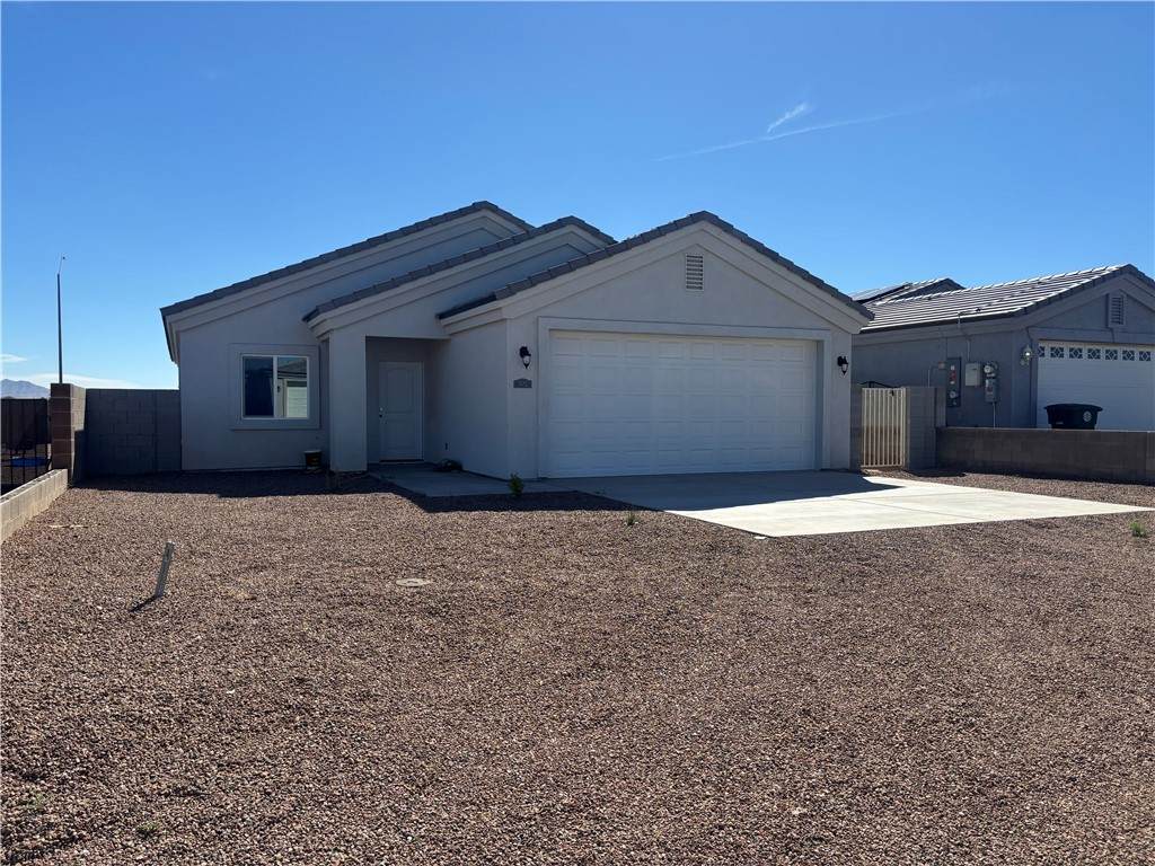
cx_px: 578
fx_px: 868
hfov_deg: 67.3
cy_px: 433
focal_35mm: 26
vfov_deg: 53.1
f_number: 1.6
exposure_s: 1/3311
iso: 50
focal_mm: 5.96
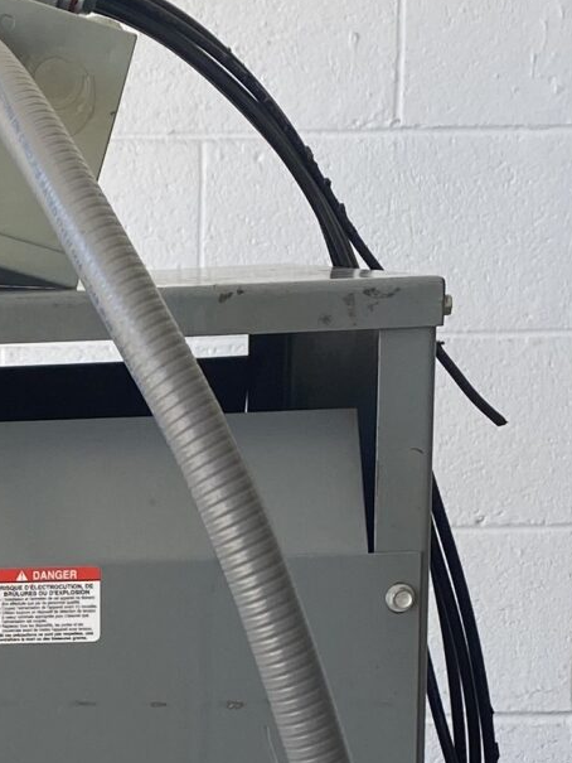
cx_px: -96
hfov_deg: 13.1
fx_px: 2423
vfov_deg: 17.2
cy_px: 870
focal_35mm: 110
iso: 32
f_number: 1.8
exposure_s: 1/133
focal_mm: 4.25
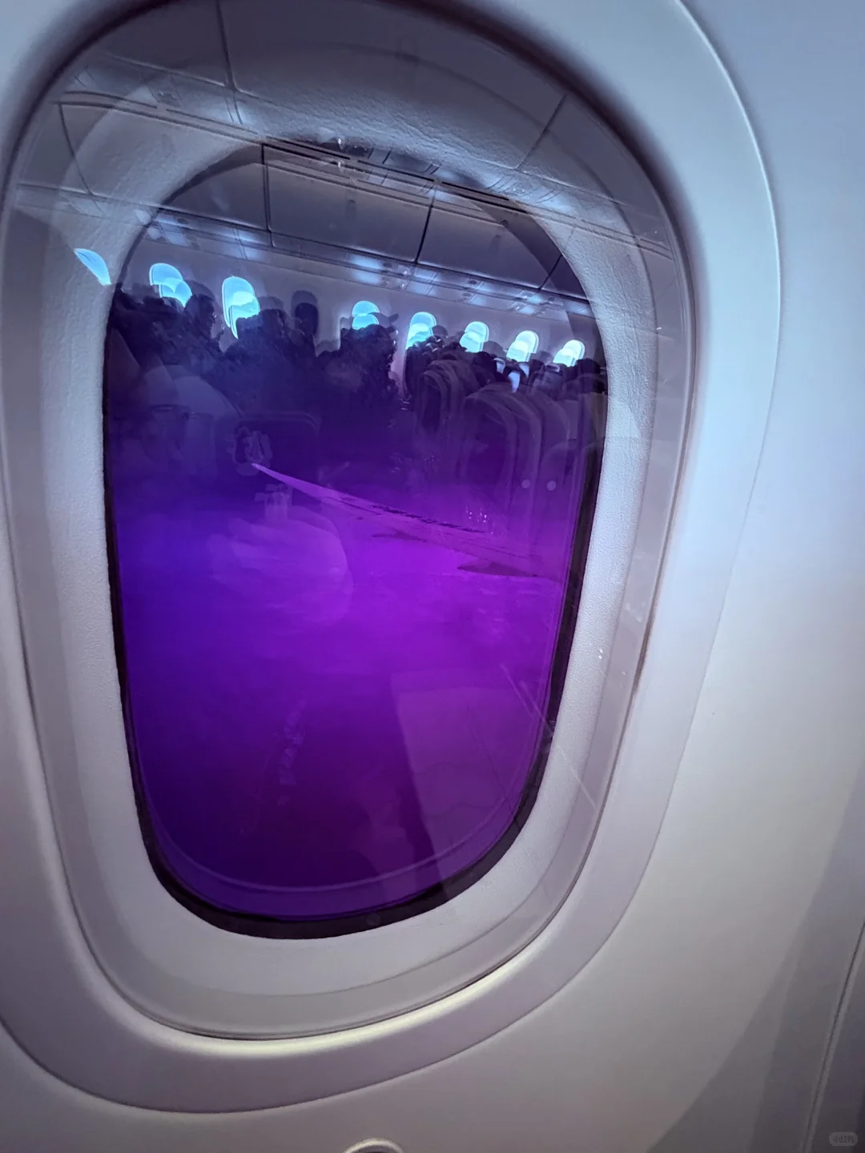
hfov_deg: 85.7
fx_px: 466
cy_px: 576
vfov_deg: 102.1
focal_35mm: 14
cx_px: 432
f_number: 2.2
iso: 1250
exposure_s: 1/28
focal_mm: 2.22
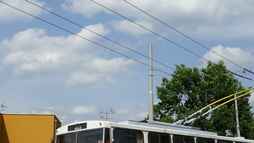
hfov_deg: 34.3
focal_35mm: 61
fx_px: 411
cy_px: 117
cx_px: 133
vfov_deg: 19.5
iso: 80
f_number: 5
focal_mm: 5.2
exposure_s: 1/800
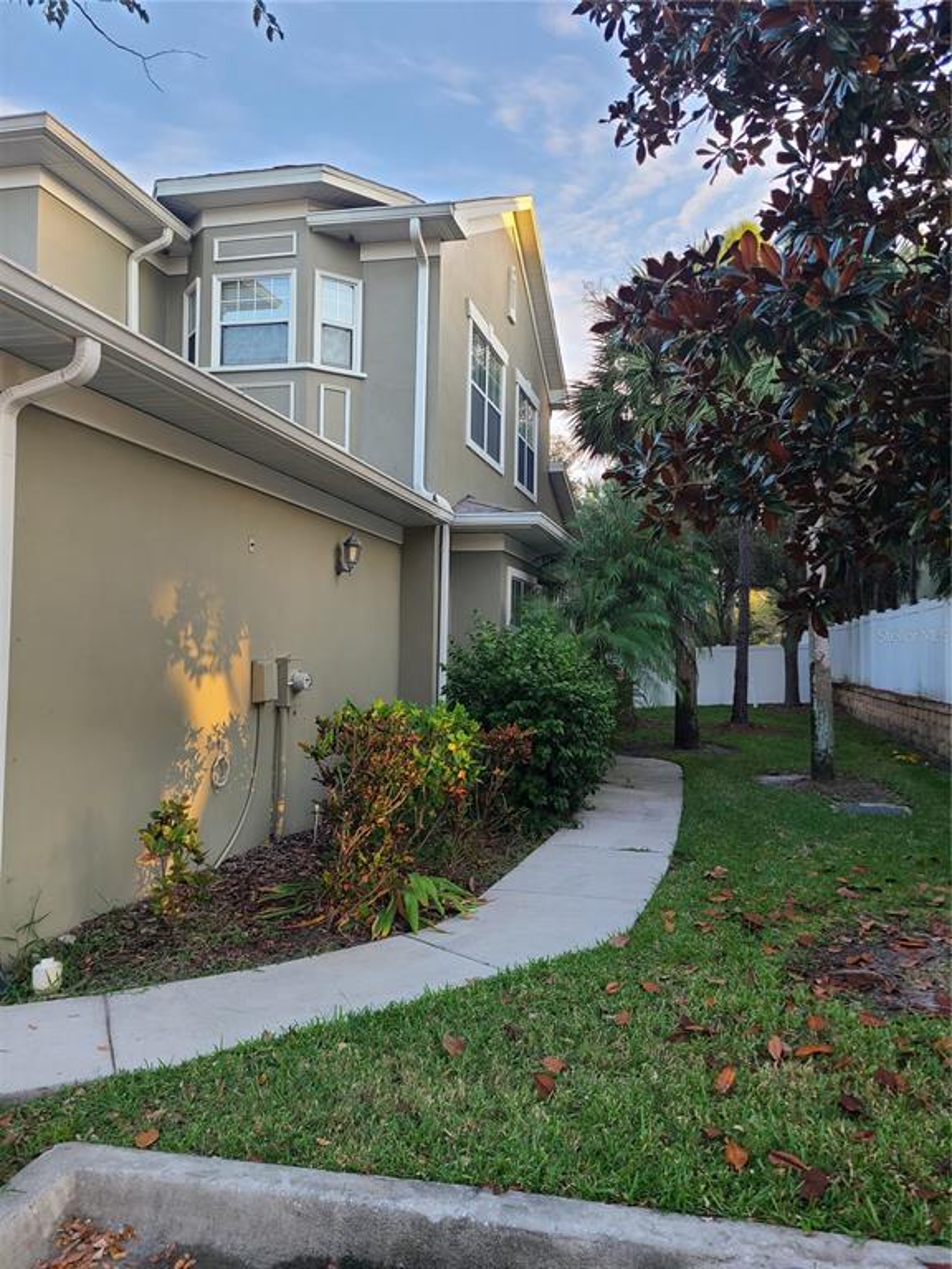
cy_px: 634
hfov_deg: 53.1
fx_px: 953
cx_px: 476
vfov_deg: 67.3
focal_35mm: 26
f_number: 1.8
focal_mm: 5.4
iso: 40
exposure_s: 1/122
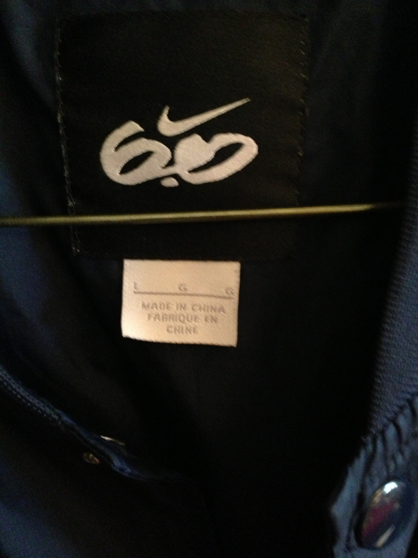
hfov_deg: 42.9
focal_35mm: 33
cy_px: 279
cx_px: 209
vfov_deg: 55.4
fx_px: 531
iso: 800
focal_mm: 4.13
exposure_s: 1/15
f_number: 2.4
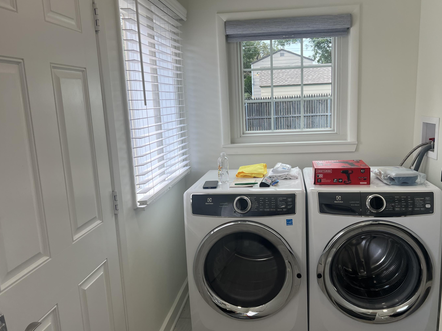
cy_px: 166
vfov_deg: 48.2
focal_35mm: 29
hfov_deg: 61.6
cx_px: 240
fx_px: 370
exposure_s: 1/344
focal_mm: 5.7
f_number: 1.5
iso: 50
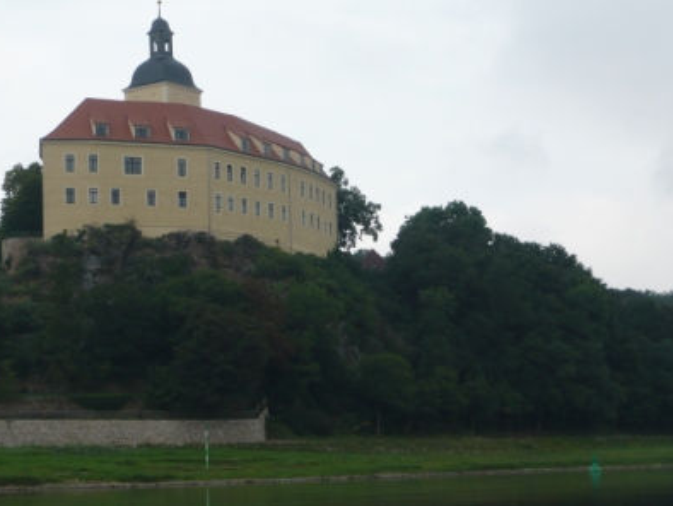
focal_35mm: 83
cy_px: 229
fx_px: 1615
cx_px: 306
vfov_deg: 17.8
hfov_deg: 23.5
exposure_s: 1/400
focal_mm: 12
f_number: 4.7
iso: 100
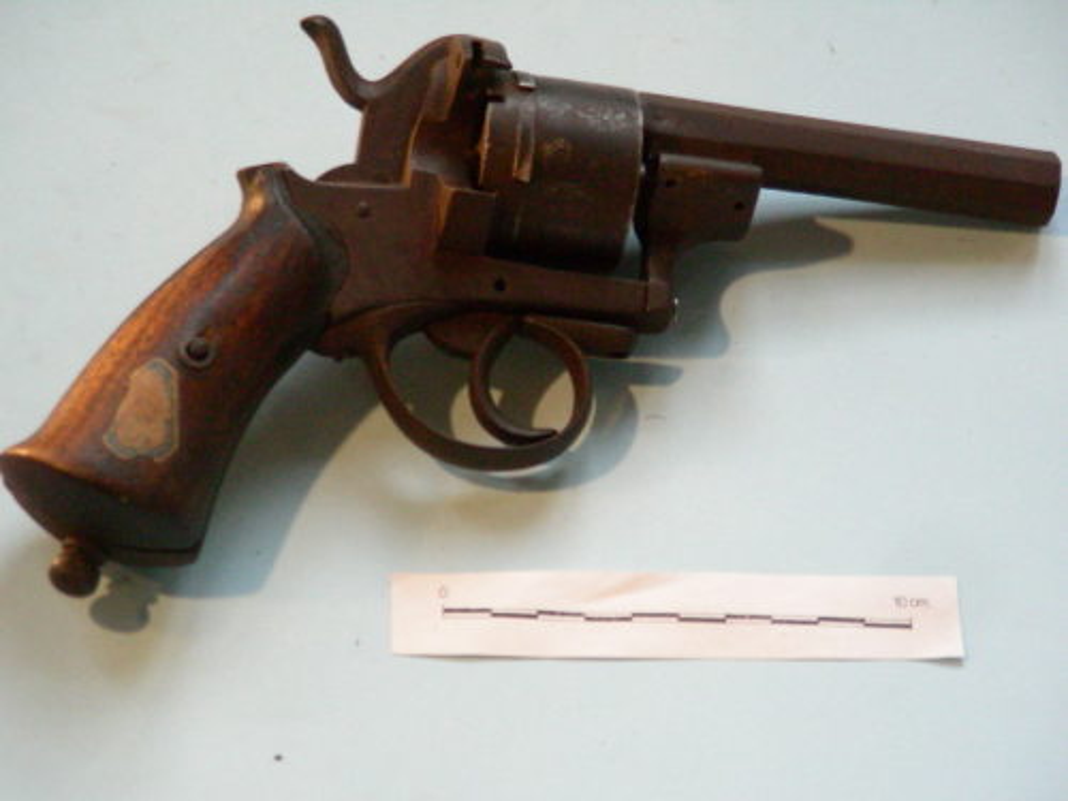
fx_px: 6047
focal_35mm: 196
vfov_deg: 7.6
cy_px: 400
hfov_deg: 10.1
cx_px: 534
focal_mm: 32.7
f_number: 3.5
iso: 400
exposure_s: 1/236
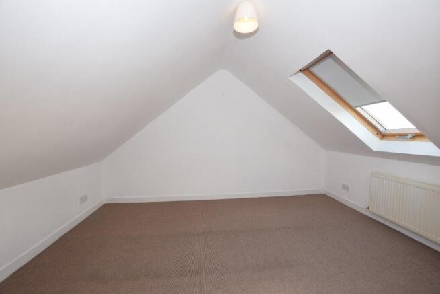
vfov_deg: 77.4
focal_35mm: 15
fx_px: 183
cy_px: 147
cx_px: 220
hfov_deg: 100.4
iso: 400
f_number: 5.6
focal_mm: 10
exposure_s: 1/125
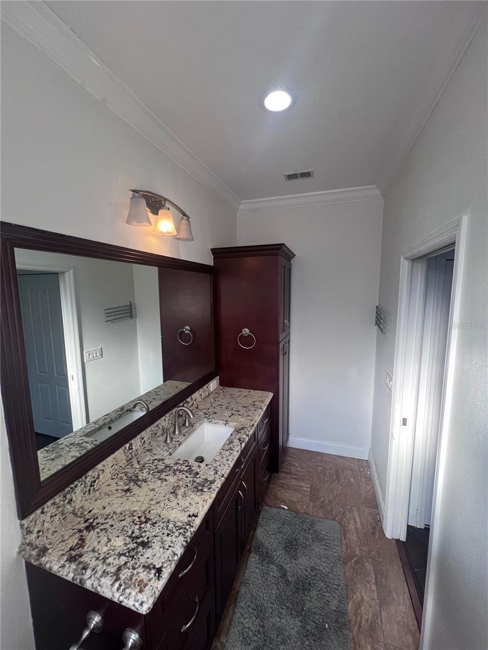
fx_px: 244
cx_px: 244
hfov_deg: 89.9
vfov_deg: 106.2
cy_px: 325
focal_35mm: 13
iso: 100
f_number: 1.8
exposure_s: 1/120
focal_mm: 1.57
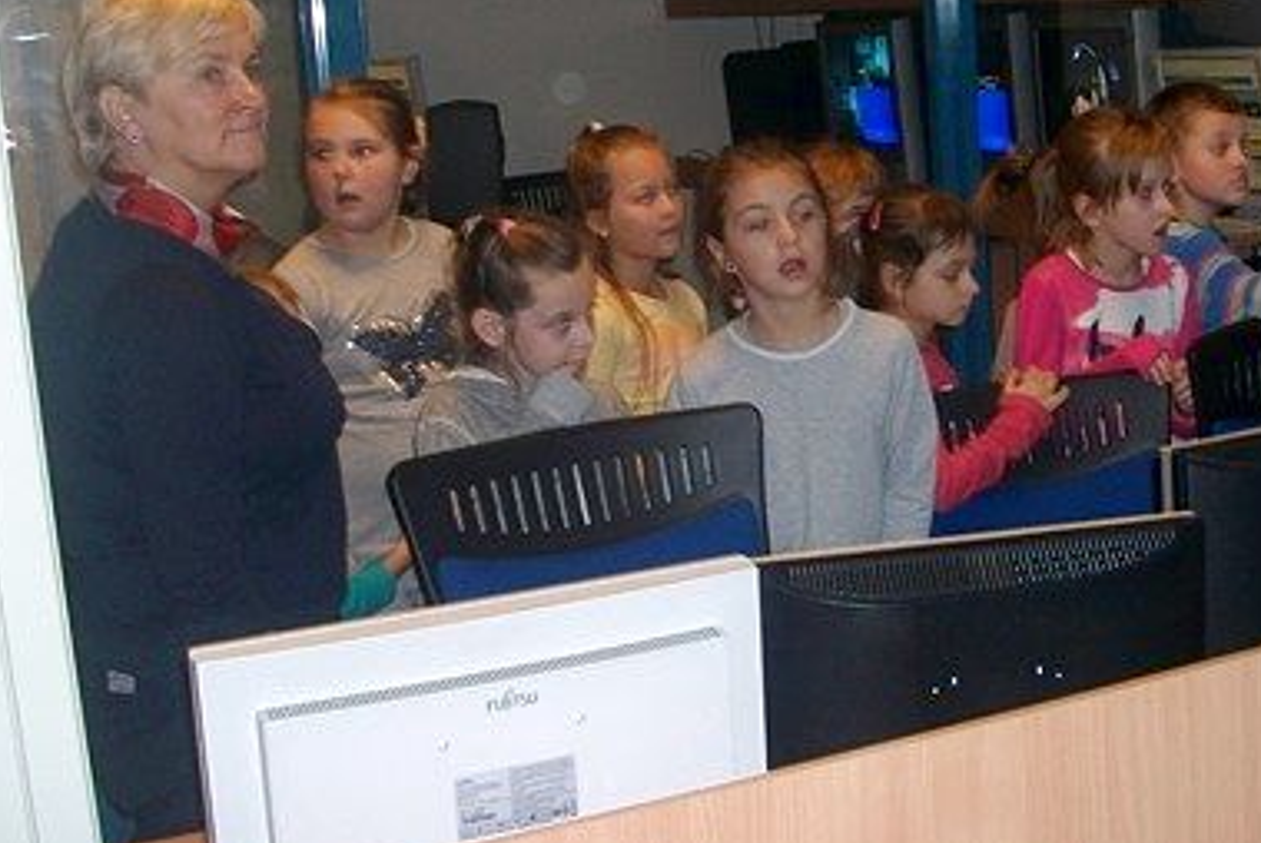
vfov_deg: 24.1
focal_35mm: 56
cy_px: 256
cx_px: 936
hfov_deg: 34.9
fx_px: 1963
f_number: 2.9
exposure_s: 1/40
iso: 125
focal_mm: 5.7
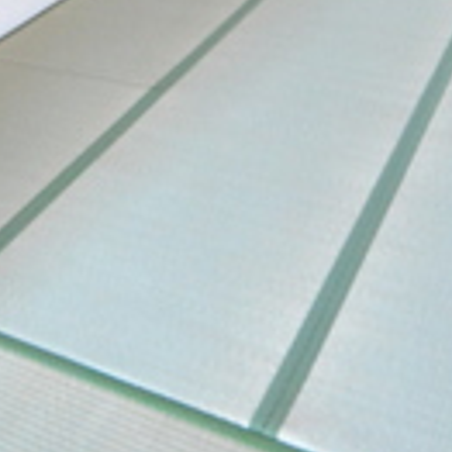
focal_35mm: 50
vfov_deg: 25.1
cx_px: 317
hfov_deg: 33.6
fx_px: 739
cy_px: -242
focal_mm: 8
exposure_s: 1/6
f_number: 4.5
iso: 1600
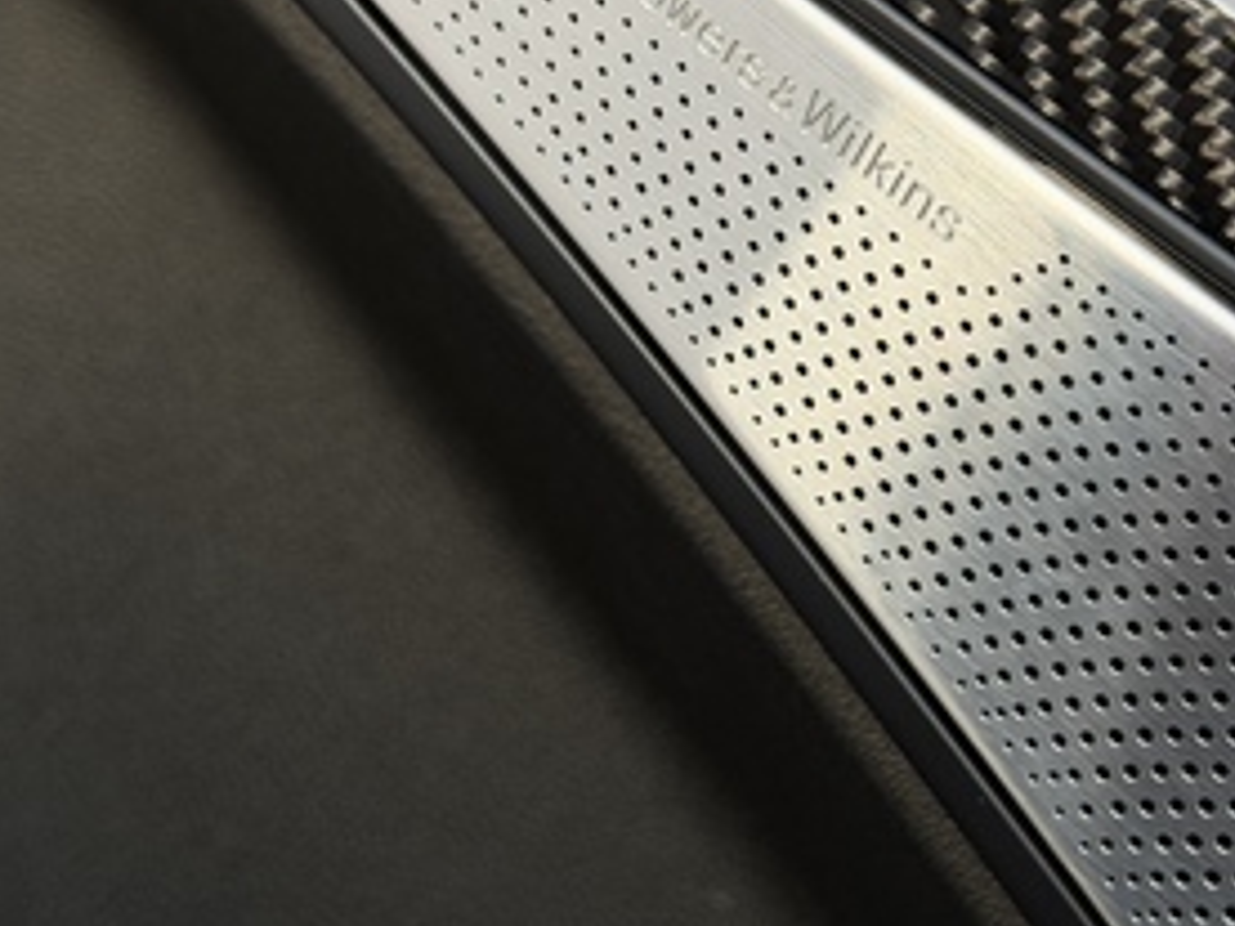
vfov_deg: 20.1
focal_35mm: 73
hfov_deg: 26.5
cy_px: 289
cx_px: 819
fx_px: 2604
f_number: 1.78
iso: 50
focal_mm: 6.76
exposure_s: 1/176
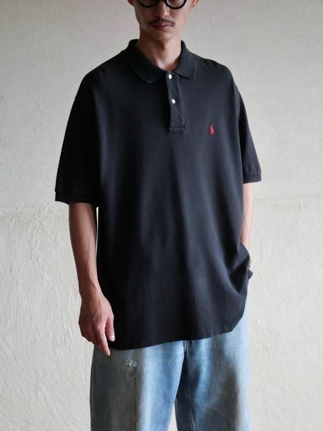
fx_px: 1045
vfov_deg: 23.3
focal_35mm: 84
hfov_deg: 17.6
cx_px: 162
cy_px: 216
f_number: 3.9
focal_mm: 42
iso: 2000
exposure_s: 1/100
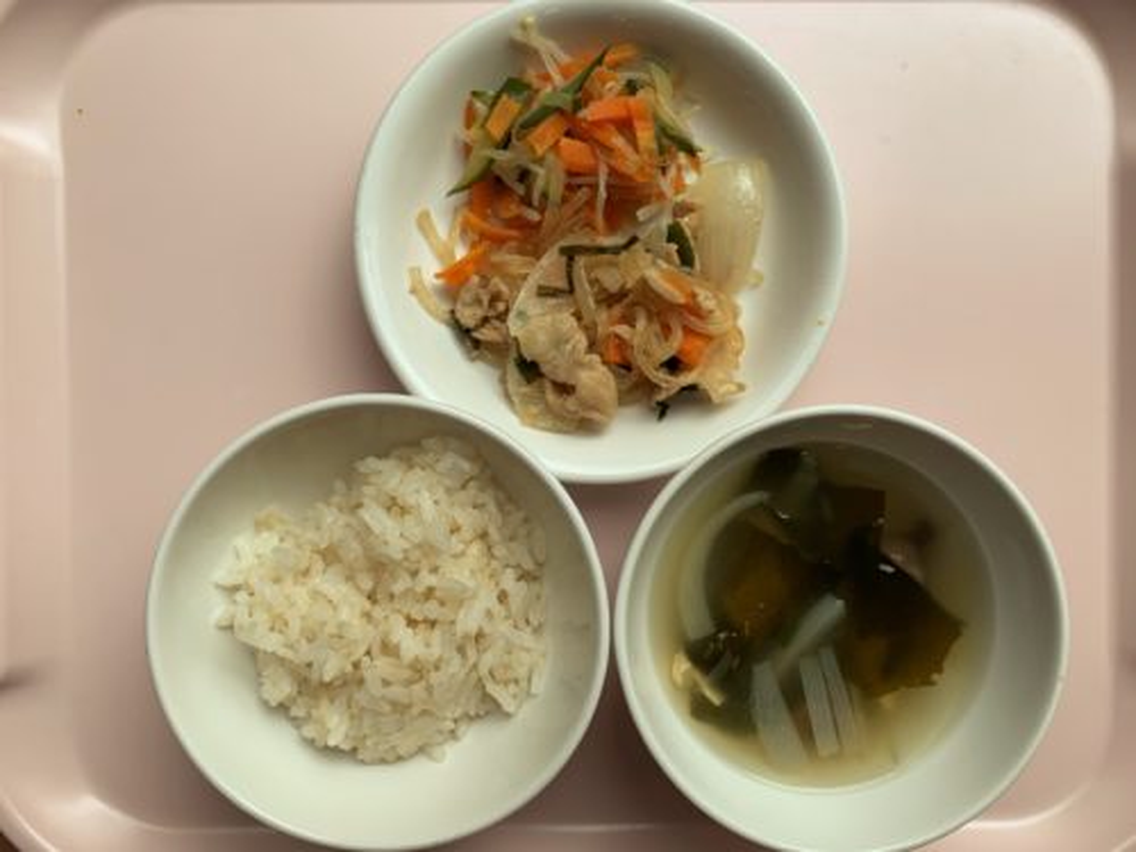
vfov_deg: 53.1
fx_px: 853
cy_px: 426
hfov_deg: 67.3
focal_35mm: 26
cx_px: 568
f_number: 1.8
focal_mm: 4.25
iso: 50
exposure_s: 1/122
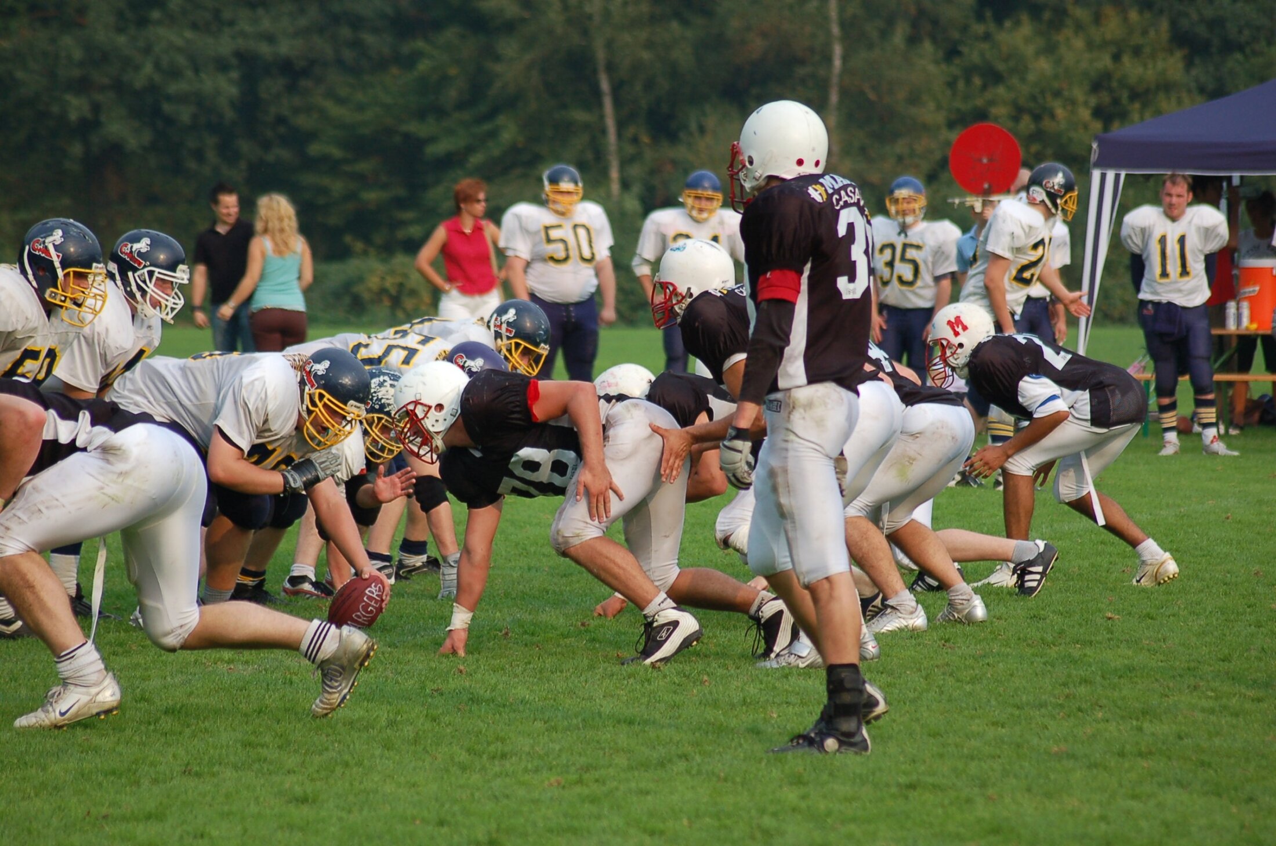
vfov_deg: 6.1
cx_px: 638
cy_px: 423
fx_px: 7960
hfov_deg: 9.2
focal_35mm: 225
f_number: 4.5
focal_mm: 150
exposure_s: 1/1000
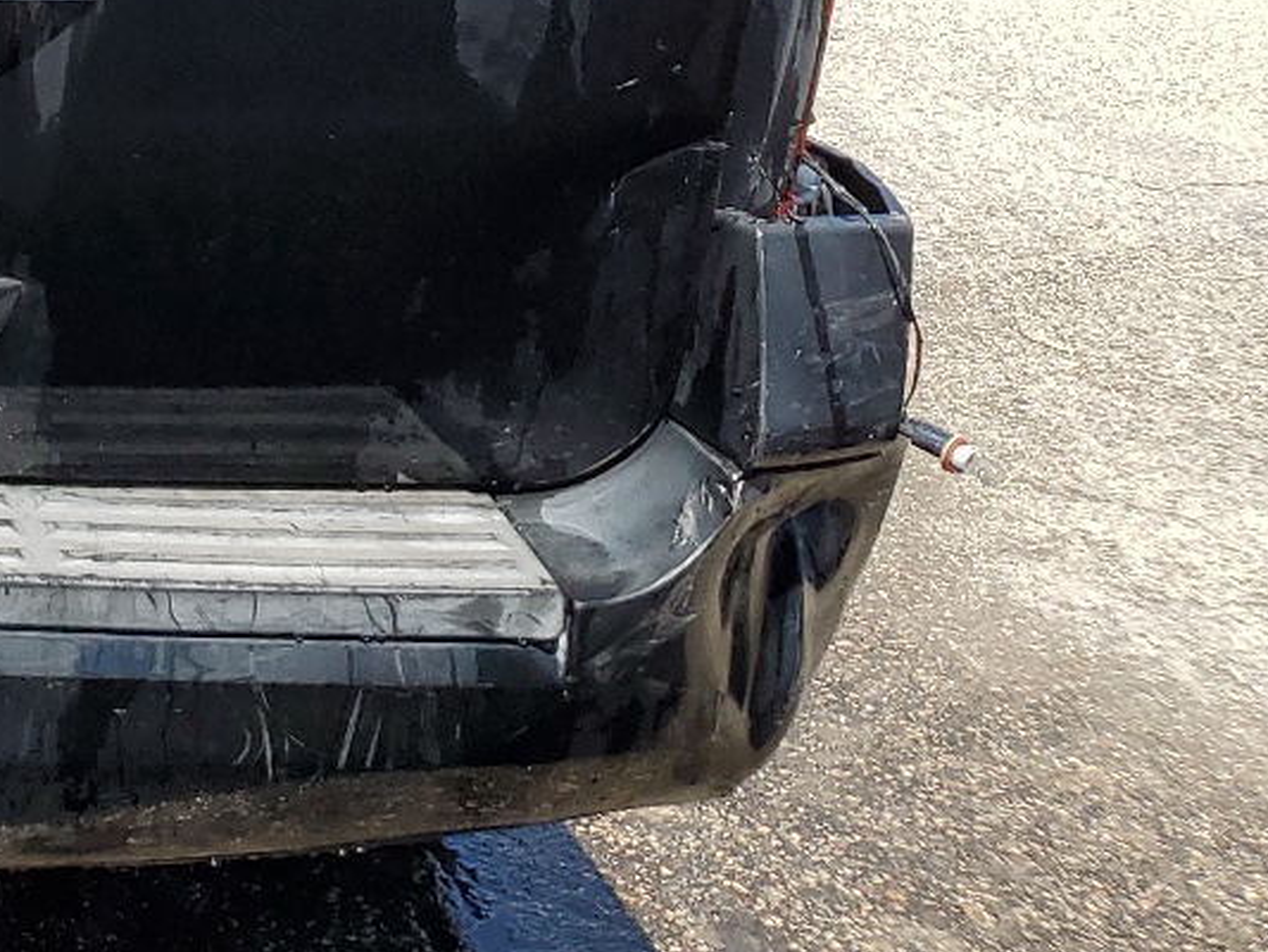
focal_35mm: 78
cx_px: -397
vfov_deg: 18.1
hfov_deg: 22.3
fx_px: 2858
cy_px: -129
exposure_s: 1/2500
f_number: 1.5
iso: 50
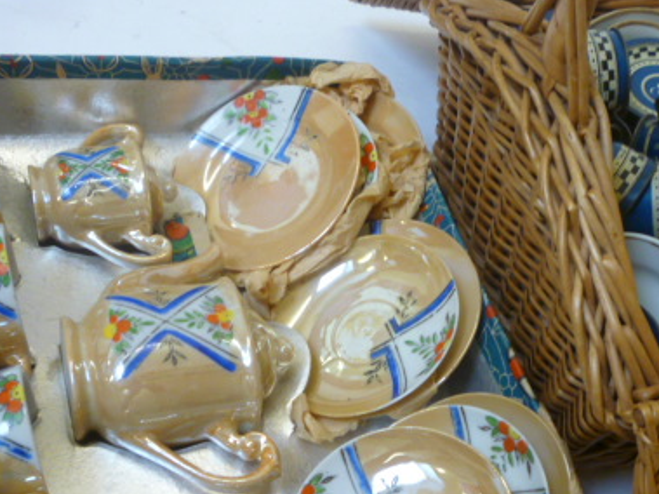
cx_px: 445
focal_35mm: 49
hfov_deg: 38.4
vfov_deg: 29.4
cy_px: 343
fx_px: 933
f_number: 3.3
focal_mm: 5.2
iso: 200
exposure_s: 1/30
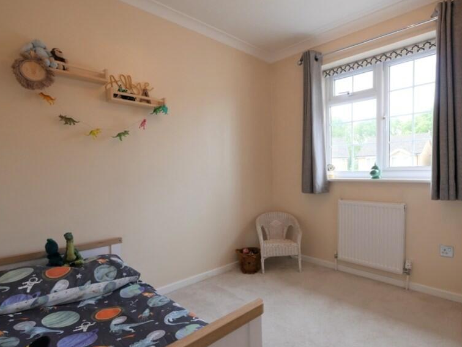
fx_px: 254
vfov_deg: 68.7
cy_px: 185
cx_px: 275
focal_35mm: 19
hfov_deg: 83.7
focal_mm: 7
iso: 200
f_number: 4
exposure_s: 1/80
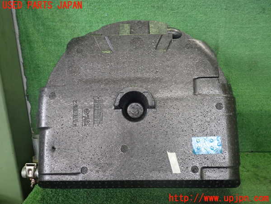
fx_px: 235
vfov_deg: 46.8
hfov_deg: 60.0
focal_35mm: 30
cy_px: 102
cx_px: 136
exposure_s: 1/30
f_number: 2.3
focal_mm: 5.4
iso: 320
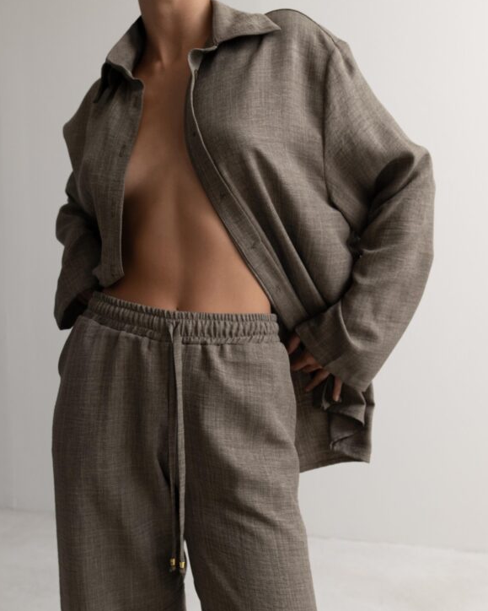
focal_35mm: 28
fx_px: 506
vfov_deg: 62.1
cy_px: 334
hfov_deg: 51.5
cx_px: 243
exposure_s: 1/200
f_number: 6.3
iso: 640
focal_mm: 24
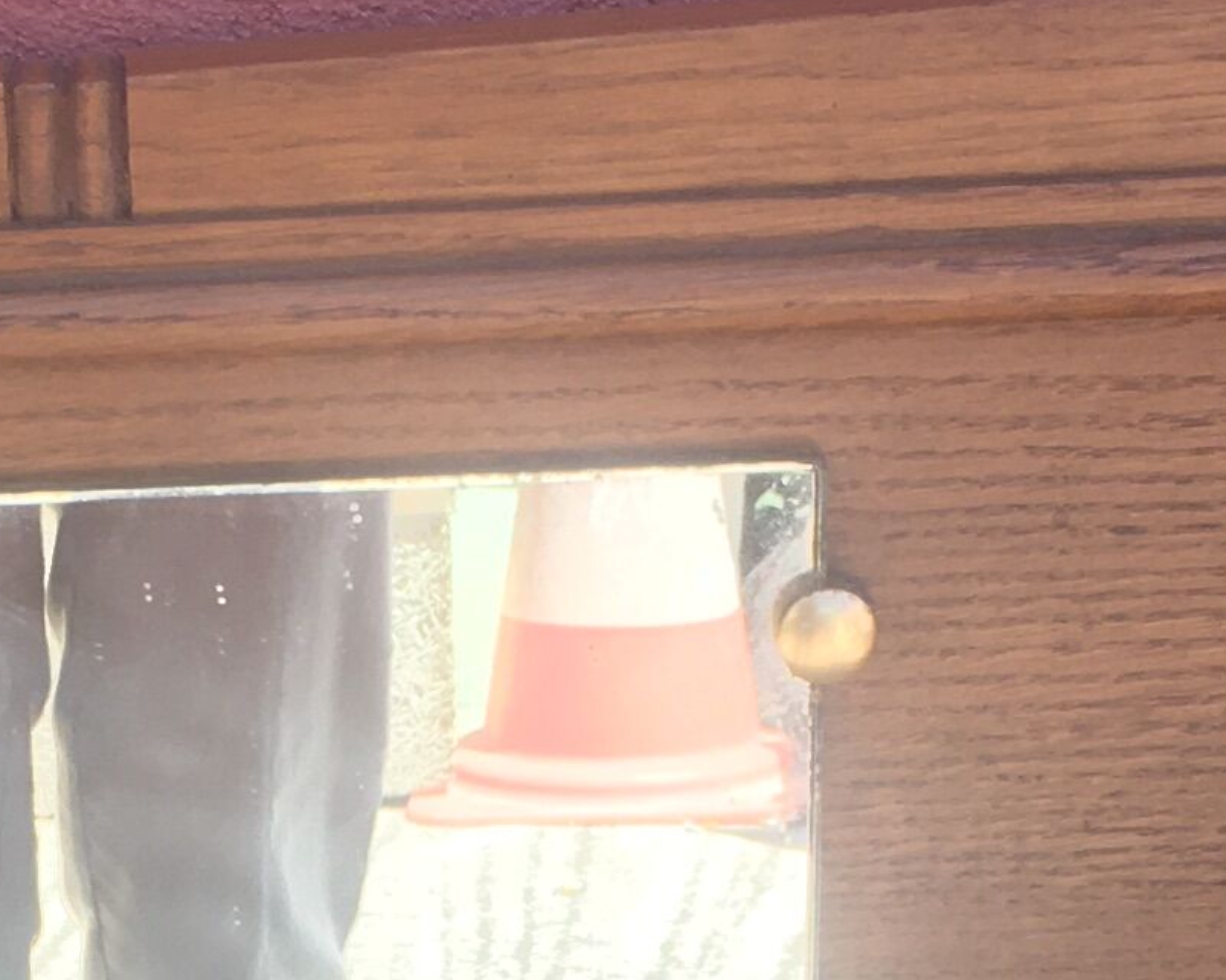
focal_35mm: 142
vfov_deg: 10.6
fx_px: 5152
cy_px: 1263
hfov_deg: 13.5
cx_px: 197
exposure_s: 1/149
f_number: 2.2
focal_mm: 4.15
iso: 25
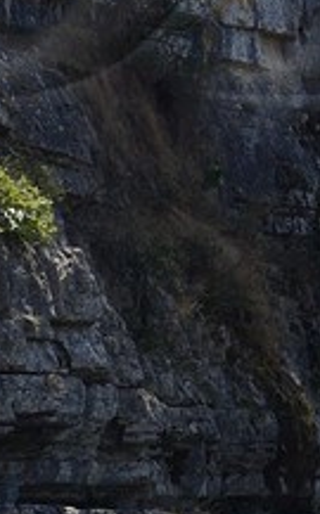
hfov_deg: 4.0
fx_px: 4634
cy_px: -289
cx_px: 268
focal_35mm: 331
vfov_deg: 6.3
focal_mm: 44
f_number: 11
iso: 400
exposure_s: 1/320
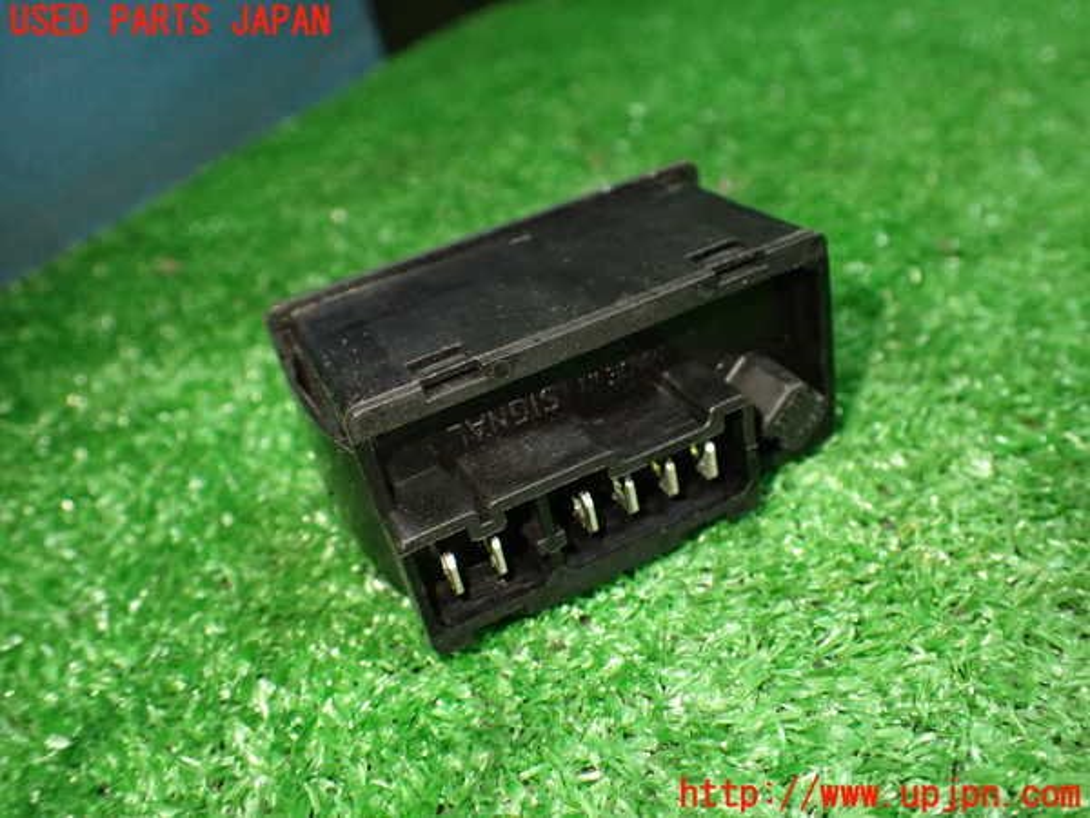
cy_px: 409
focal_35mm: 30
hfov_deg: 60.0
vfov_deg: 46.8
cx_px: 545
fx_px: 945
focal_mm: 5.4
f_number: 2.3
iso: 800
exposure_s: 1/100
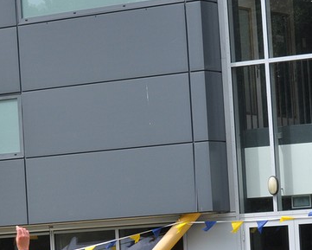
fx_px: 2026
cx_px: -128
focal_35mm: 219
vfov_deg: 7.0
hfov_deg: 8.6
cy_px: 275
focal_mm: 55
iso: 400
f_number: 11
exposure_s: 1/500
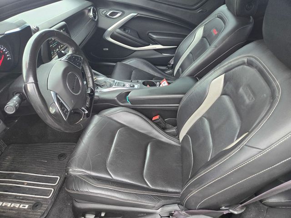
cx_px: 146
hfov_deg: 73.9
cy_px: 109
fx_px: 193
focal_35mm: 23
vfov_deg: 58.9
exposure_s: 1/180
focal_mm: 5.4
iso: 200
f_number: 1.8
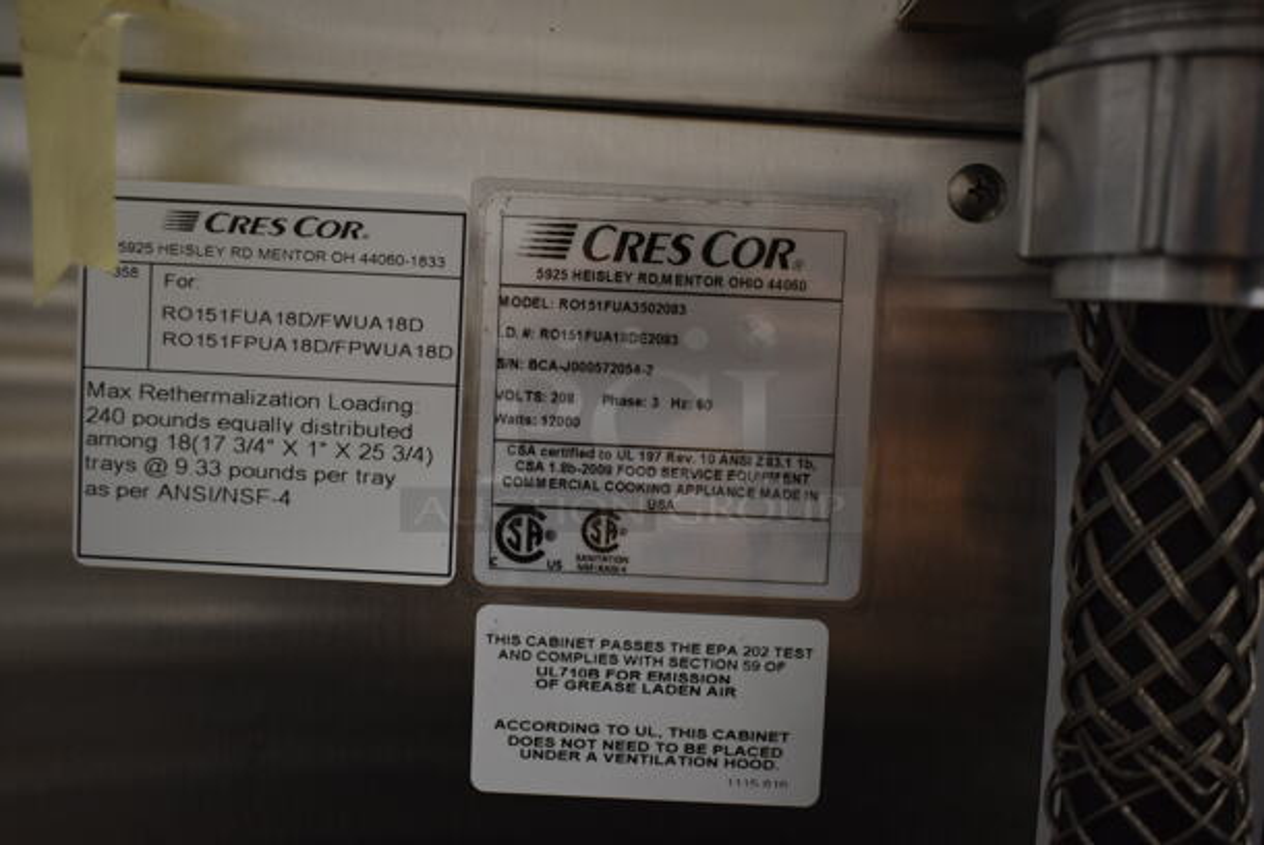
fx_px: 1265
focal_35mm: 36
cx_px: 632
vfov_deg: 37.0
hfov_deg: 53.1
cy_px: 422
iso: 560
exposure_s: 1/40
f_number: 3.8
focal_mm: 24
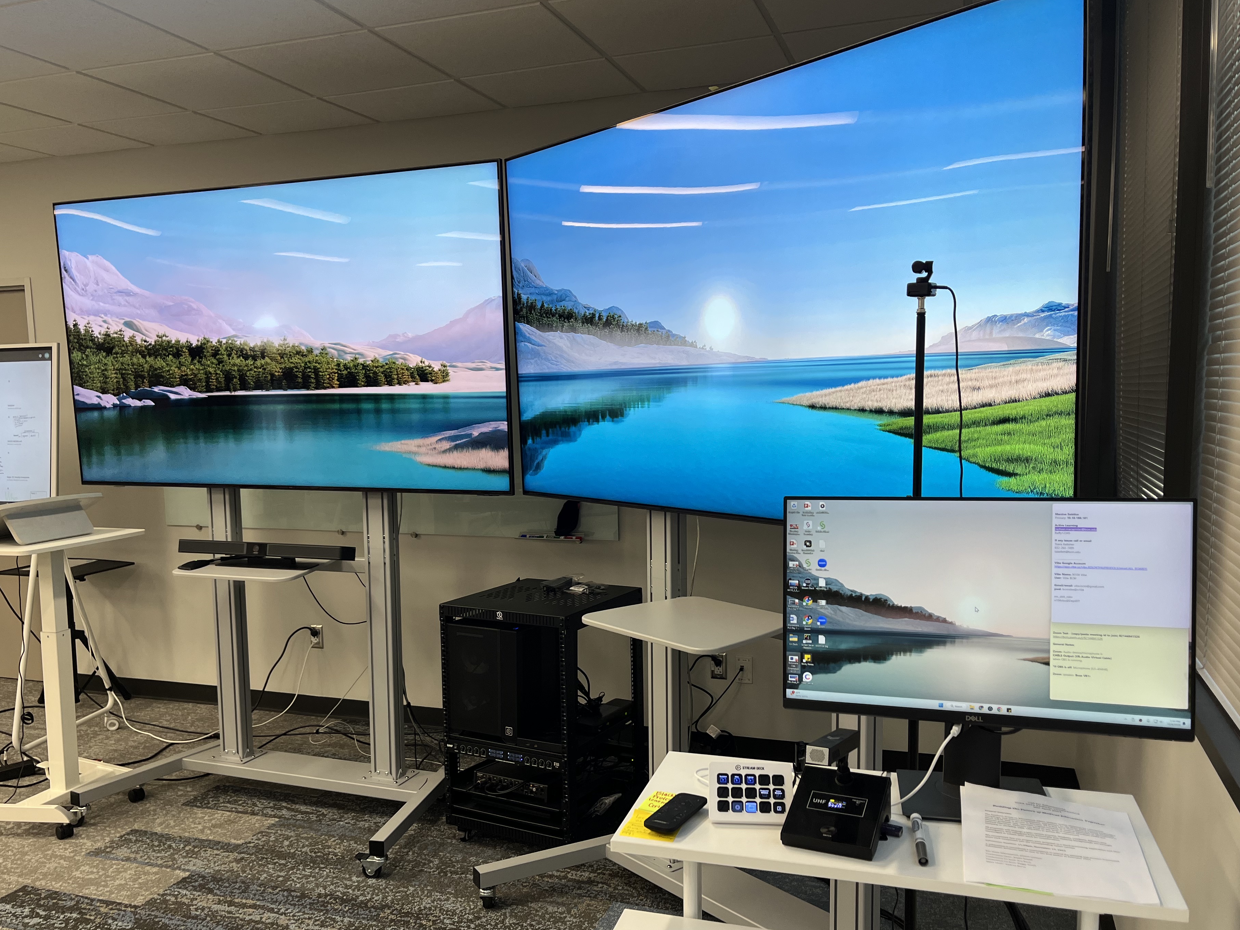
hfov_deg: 61.7
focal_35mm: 29
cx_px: 603
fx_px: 1039
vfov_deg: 48.2
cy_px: 501
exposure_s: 1/100
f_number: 1.6
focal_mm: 5.1
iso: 64
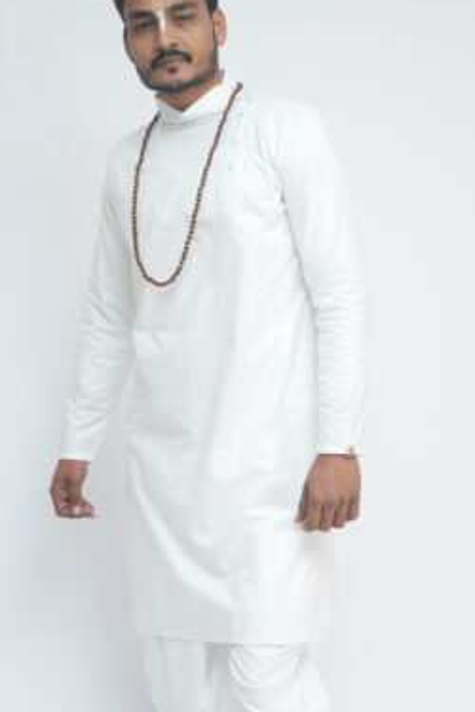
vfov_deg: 29.9
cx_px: 196
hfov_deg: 20.3
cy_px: 449
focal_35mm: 67
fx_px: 1326
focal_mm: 39
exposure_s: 1/100
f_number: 4
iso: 1000
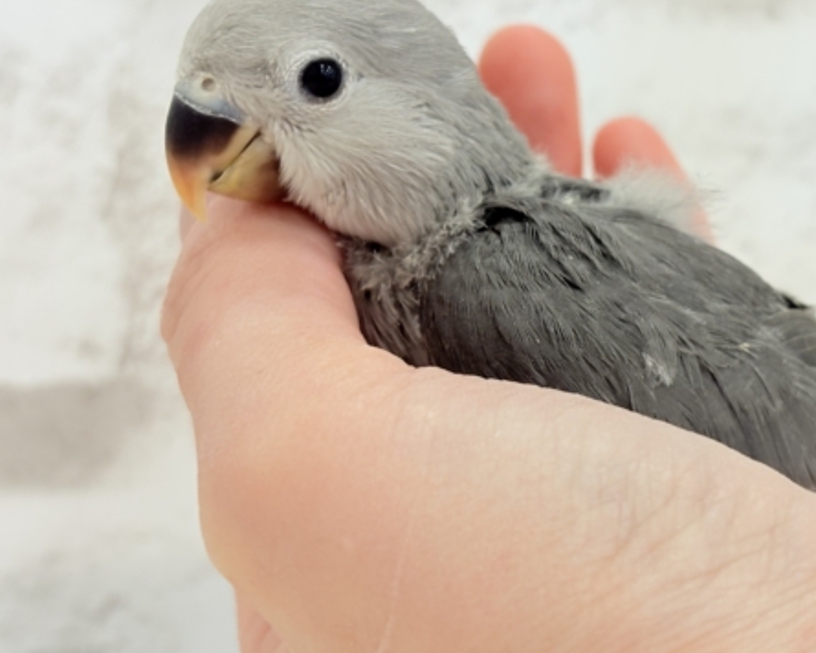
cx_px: 579
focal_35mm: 73
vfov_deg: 20.9
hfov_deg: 25.8
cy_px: 259
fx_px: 1763
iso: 100
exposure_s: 1/100
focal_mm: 5.96
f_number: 1.6
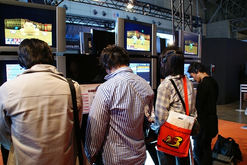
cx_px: 124
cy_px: 82
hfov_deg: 67.4
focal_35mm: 27
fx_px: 185
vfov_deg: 48.0
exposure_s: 1/20
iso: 400
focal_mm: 18
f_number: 3.5
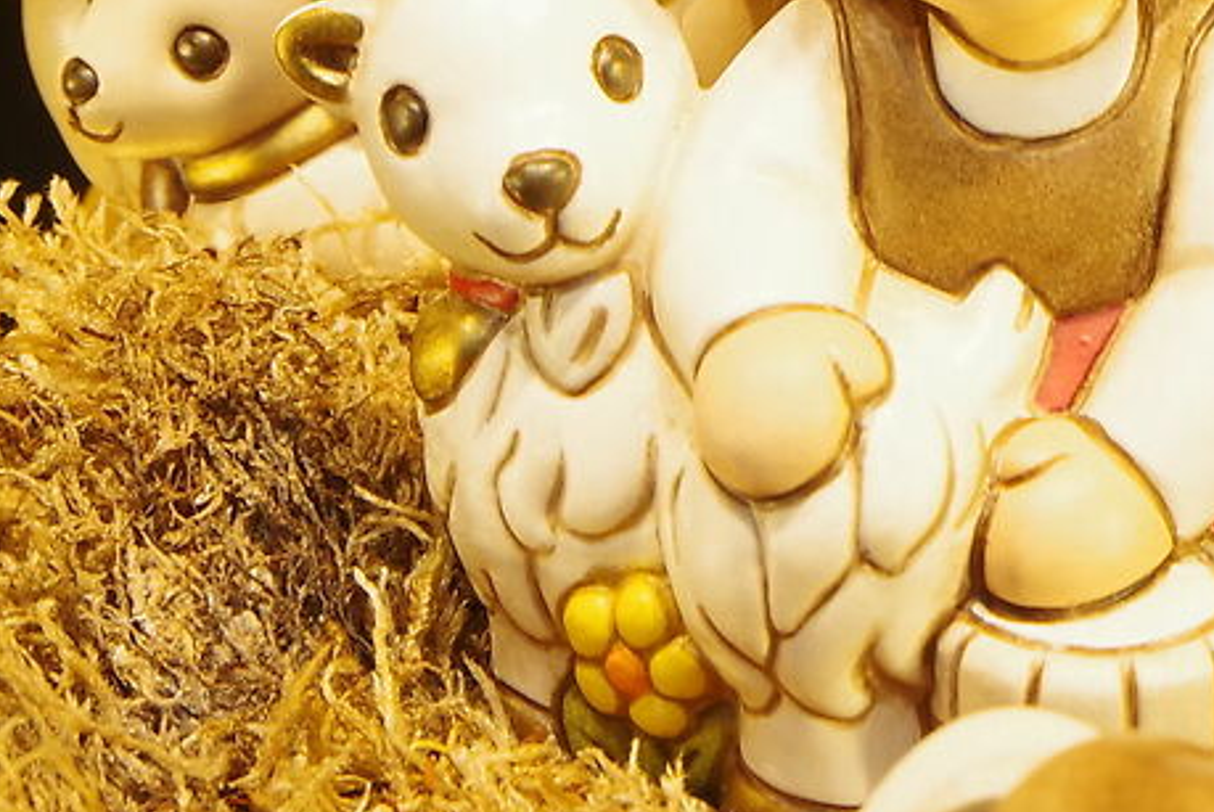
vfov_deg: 4.5
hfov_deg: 6.6
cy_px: -3
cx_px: 2534
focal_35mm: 303
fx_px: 10227
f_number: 11
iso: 400
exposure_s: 1/40
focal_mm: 58
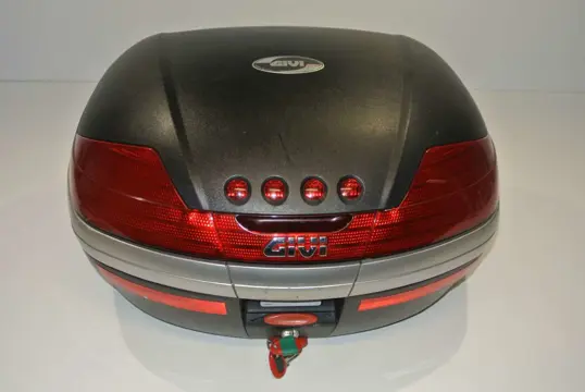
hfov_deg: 48.4
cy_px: 196
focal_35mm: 40
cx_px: 292
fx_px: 651
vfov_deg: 33.5
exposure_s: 1/60
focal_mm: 15.1
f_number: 4.2
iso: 200
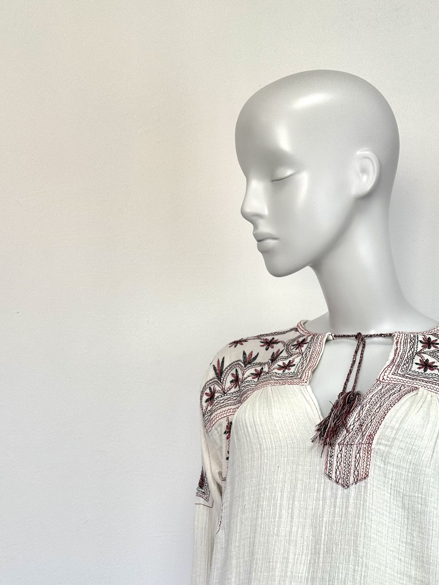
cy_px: 505
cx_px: 316
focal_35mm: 43
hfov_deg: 33.1
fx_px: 727
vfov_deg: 41.1
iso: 64
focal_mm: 6.86
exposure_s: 1/144
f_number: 1.78
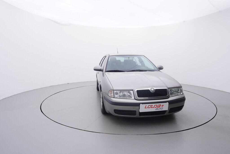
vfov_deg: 56.2
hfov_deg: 77.3
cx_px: 115
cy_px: 77
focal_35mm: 22
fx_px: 144
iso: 200
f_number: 5
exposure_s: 1/80
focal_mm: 15
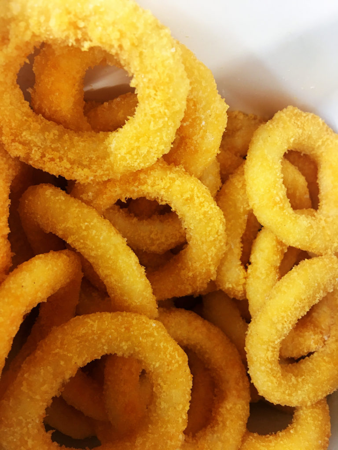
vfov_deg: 61.7
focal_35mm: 29
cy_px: 225
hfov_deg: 48.2
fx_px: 378
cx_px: 169
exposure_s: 1/17
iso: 80
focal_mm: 4.15
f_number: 2.2
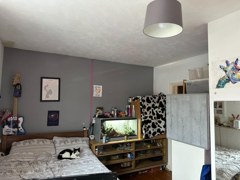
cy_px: 90
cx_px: 120
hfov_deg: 71.6
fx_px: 166
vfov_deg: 56.8
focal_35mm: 24
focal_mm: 6.86
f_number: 1.78
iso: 320
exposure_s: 1/60
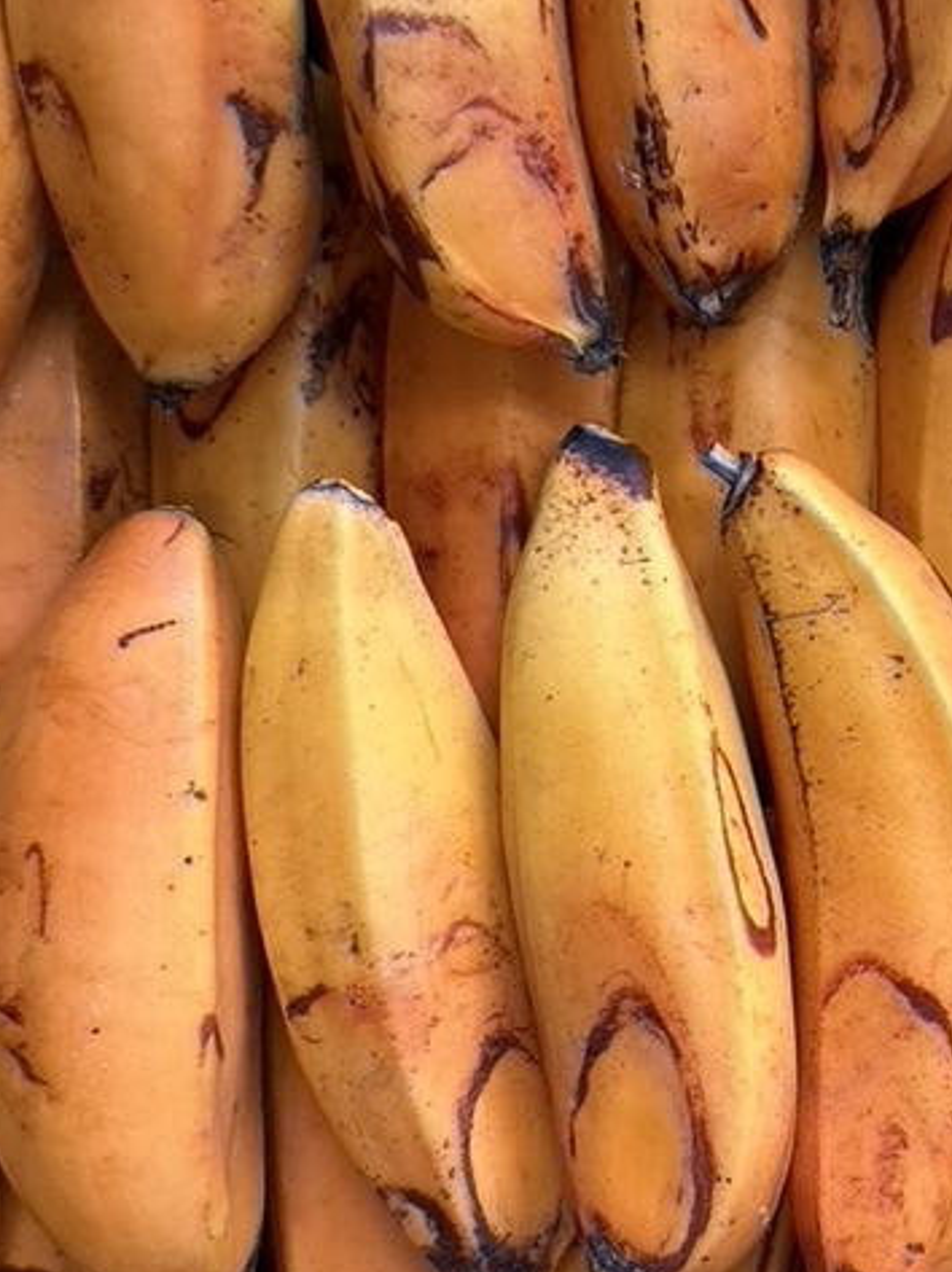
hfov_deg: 27.1
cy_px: 705
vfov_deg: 36.8
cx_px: 839
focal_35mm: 52
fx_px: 1909
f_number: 1.78
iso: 160
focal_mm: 6.86
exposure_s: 1/121
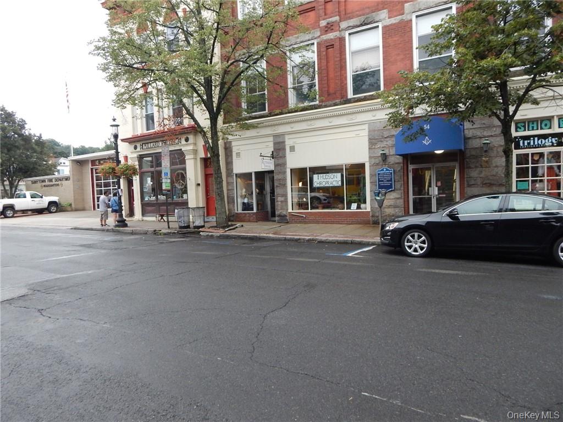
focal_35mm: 22
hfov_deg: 76.4
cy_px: 211
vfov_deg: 61.1
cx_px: 282
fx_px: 358
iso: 320
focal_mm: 4
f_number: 3
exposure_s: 1/250
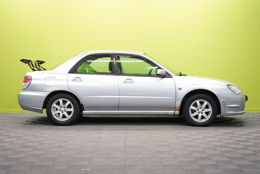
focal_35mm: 55
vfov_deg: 24.6
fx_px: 397
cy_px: 87
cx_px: 130
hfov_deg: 36.2
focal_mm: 55
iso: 640
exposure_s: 1/25
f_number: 5.6
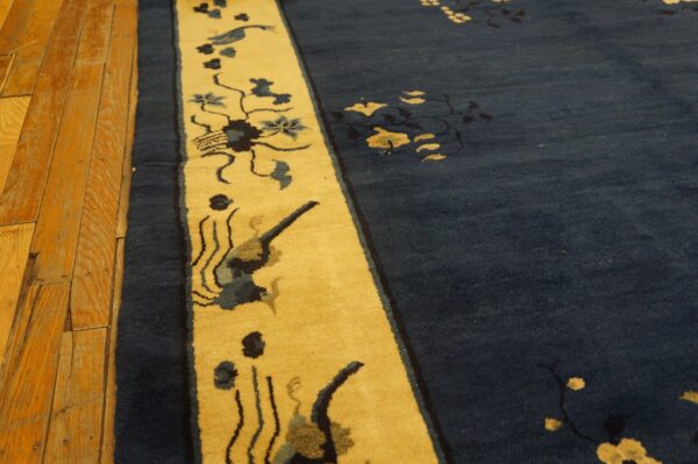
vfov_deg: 38.3
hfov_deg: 55.1
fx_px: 668
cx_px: 349
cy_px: 232
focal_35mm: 34
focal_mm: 23
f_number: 4
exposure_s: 1/160
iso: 2000
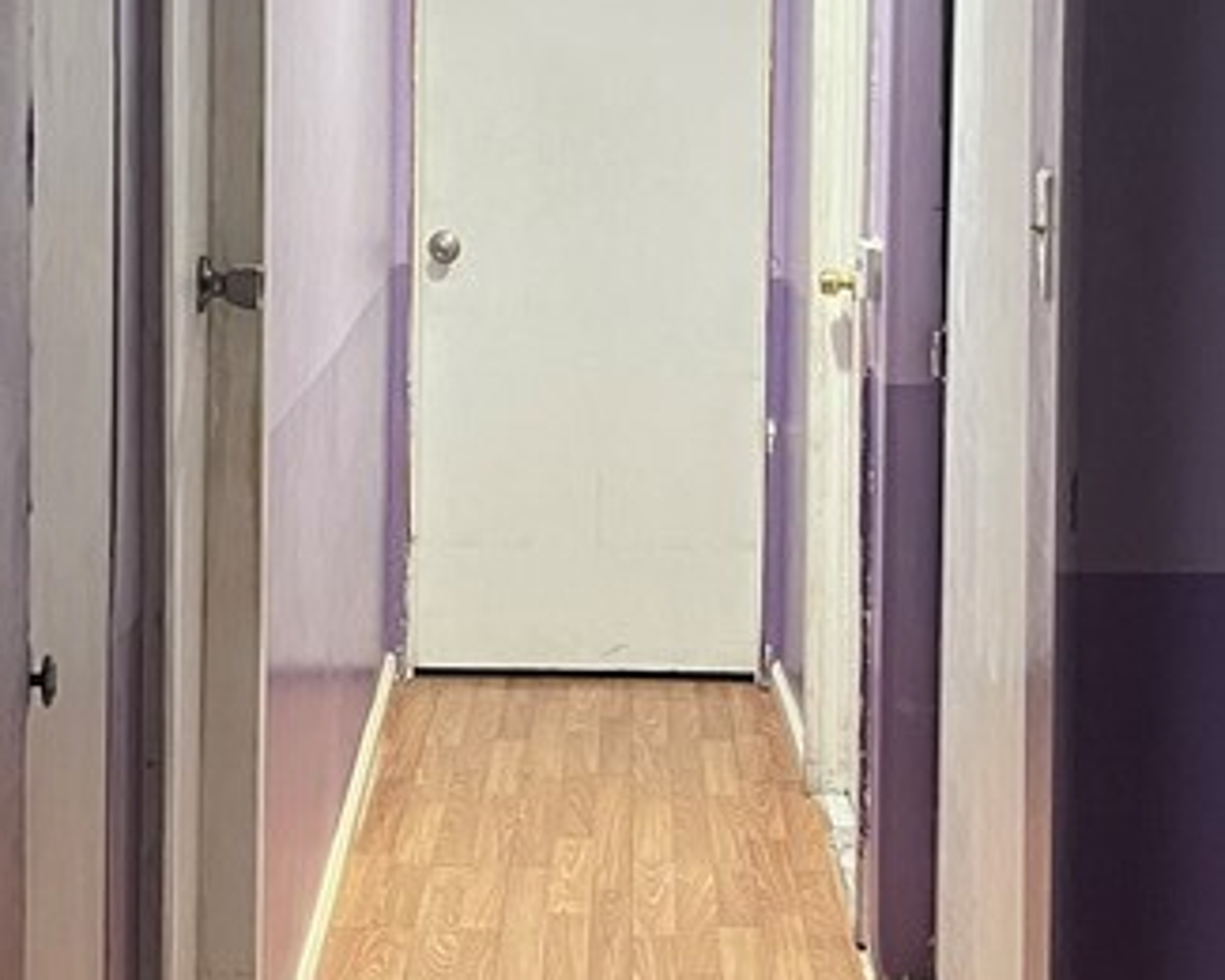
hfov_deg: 24.7
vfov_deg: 19.6
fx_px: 2792
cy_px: 106
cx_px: 660
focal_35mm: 77
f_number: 1.6
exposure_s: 1/60
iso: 400
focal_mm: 5.1
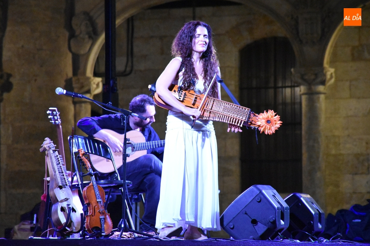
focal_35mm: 210
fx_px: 2158
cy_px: 123
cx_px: 185
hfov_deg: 9.8
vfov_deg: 6.5
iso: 8000
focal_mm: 140
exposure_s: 1/125
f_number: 5.6
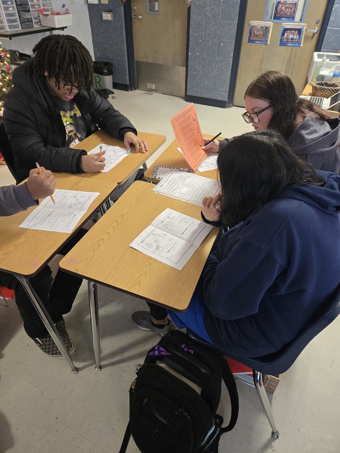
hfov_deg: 58.9
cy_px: 226
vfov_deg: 73.9
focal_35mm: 23
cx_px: 170
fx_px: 301
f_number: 1.8
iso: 640
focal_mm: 5.4
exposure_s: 1/60
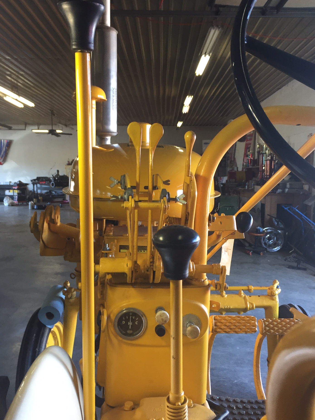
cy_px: 214
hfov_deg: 44.2
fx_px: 388
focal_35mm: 32
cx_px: 153
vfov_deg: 56.8
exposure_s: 1/30
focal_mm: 4.15
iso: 40
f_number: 2.2
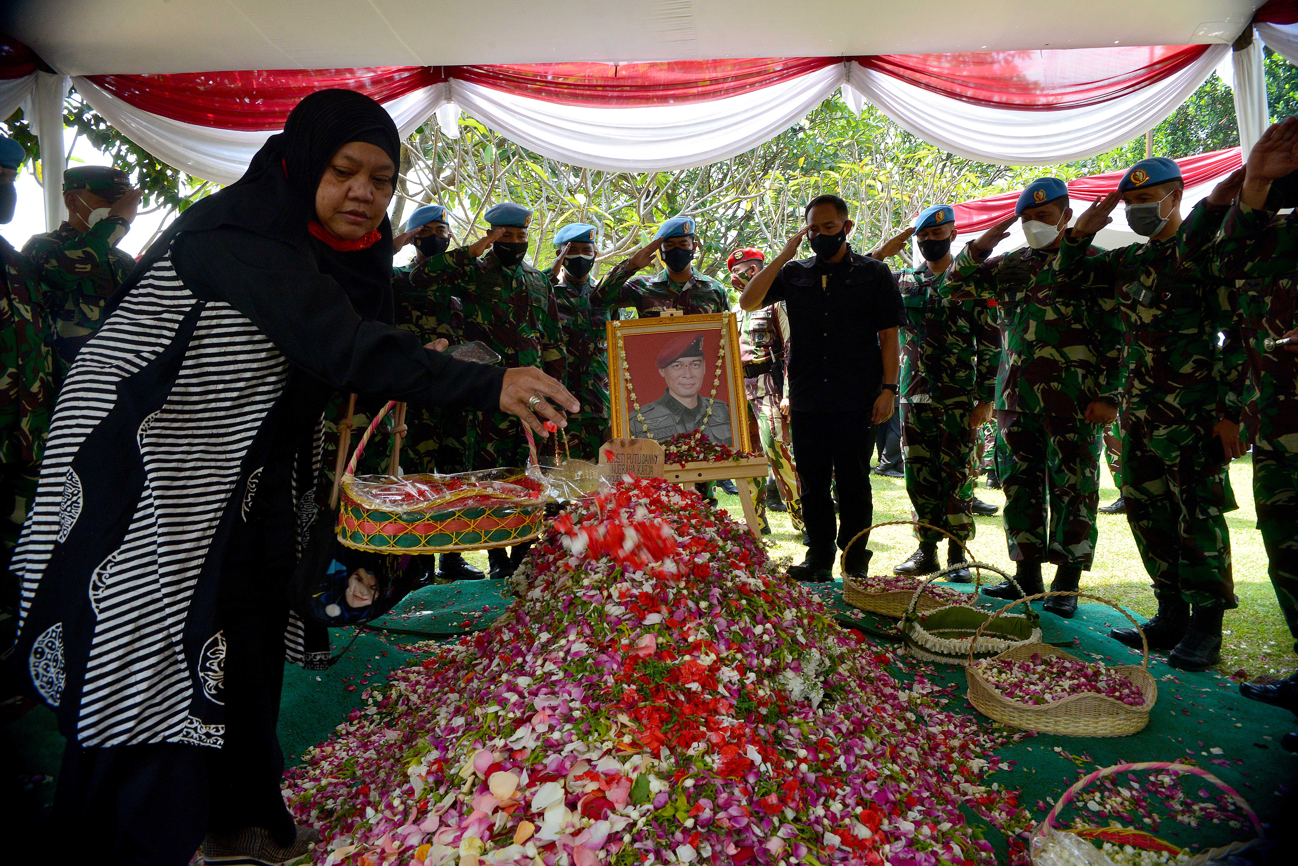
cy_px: 433
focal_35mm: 22
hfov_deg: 78.6
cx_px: 649
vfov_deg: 57.3
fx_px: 793
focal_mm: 22
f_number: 9
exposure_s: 1/160
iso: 1000
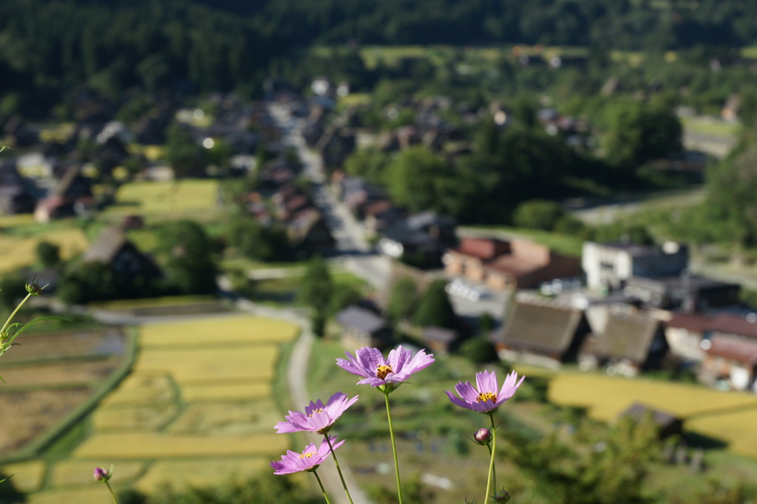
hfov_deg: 27.0
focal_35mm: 75
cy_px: 252
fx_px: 1576
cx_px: 378
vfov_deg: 18.2
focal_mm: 50
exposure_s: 1/320
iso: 200
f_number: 8
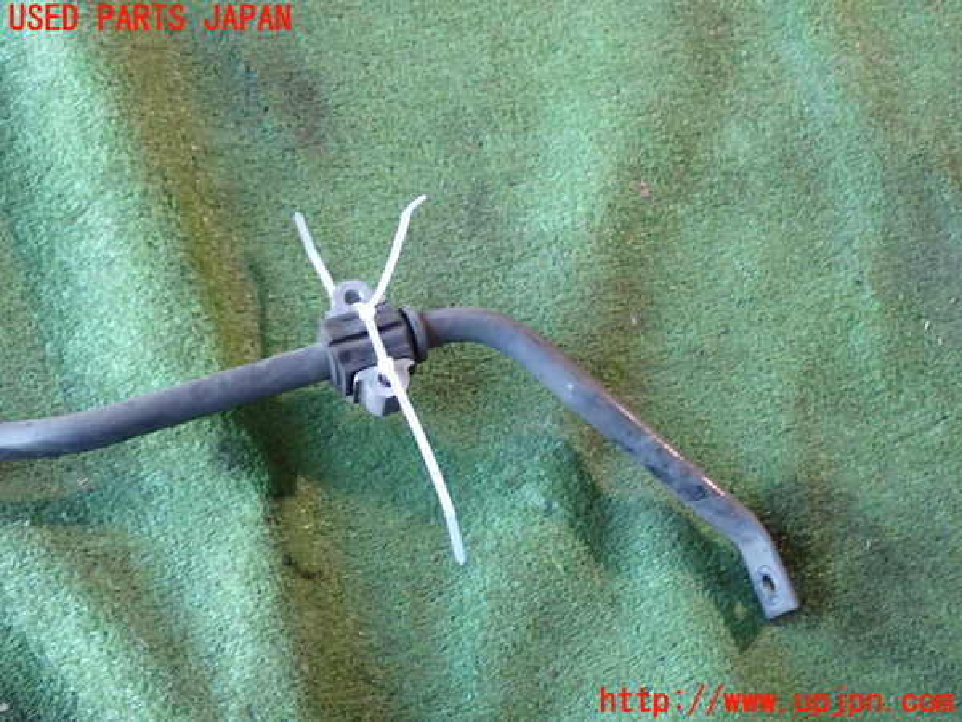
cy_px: 361
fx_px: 1501
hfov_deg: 35.5
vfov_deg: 27.0
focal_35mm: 54
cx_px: 481
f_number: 3.3
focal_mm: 9.65
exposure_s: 1/50
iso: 500
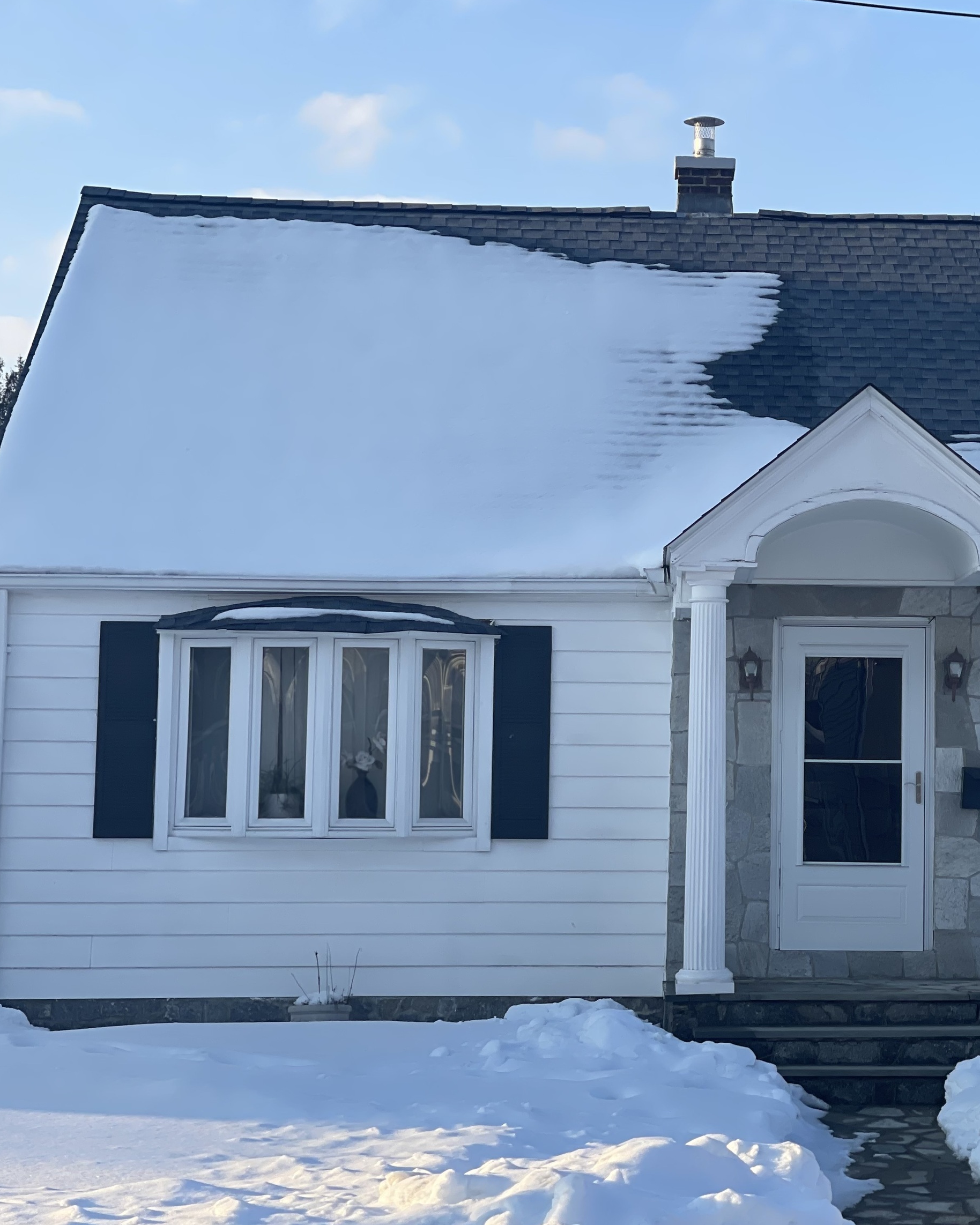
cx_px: 792
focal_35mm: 84
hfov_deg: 18.1
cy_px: 610
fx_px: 3045
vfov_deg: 22.7
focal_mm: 7.5
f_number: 2.2
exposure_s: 1/737
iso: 32
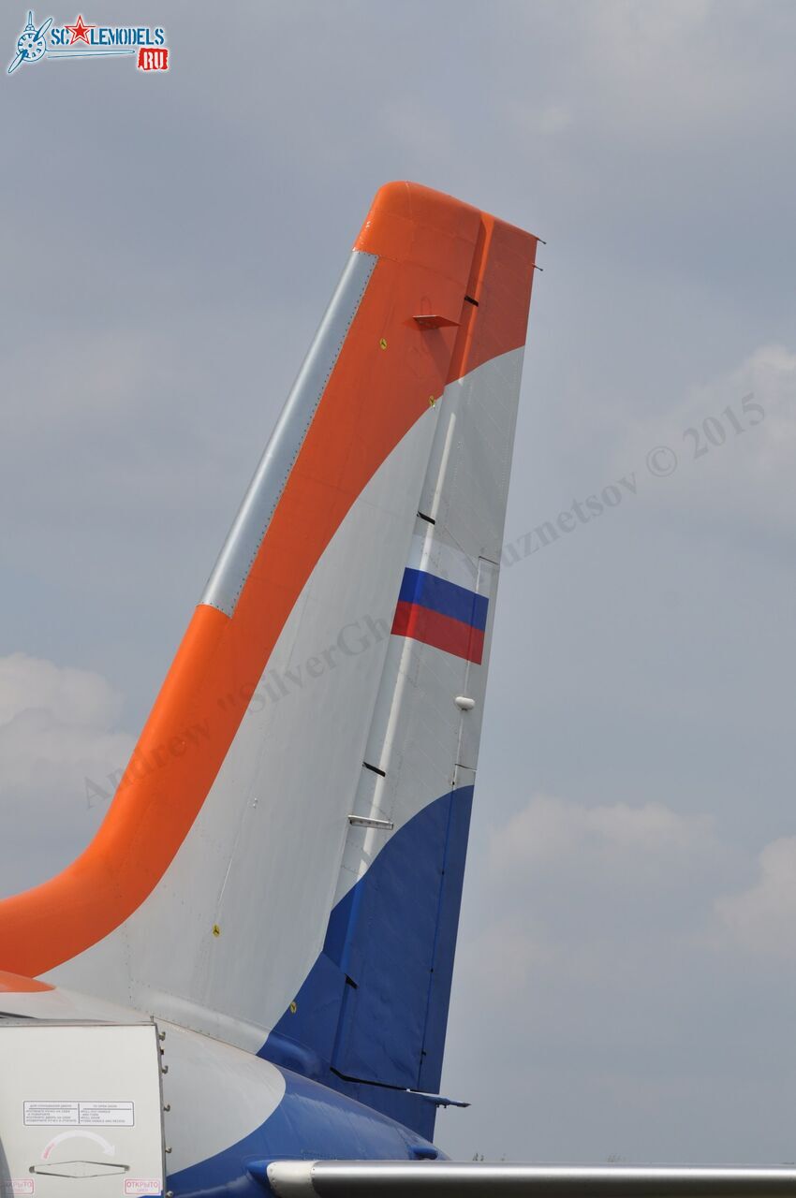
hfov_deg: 9.6
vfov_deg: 14.4
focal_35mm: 142
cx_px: 398
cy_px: 599
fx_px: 4739
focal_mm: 95
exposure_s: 1/1000
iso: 200
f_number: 8
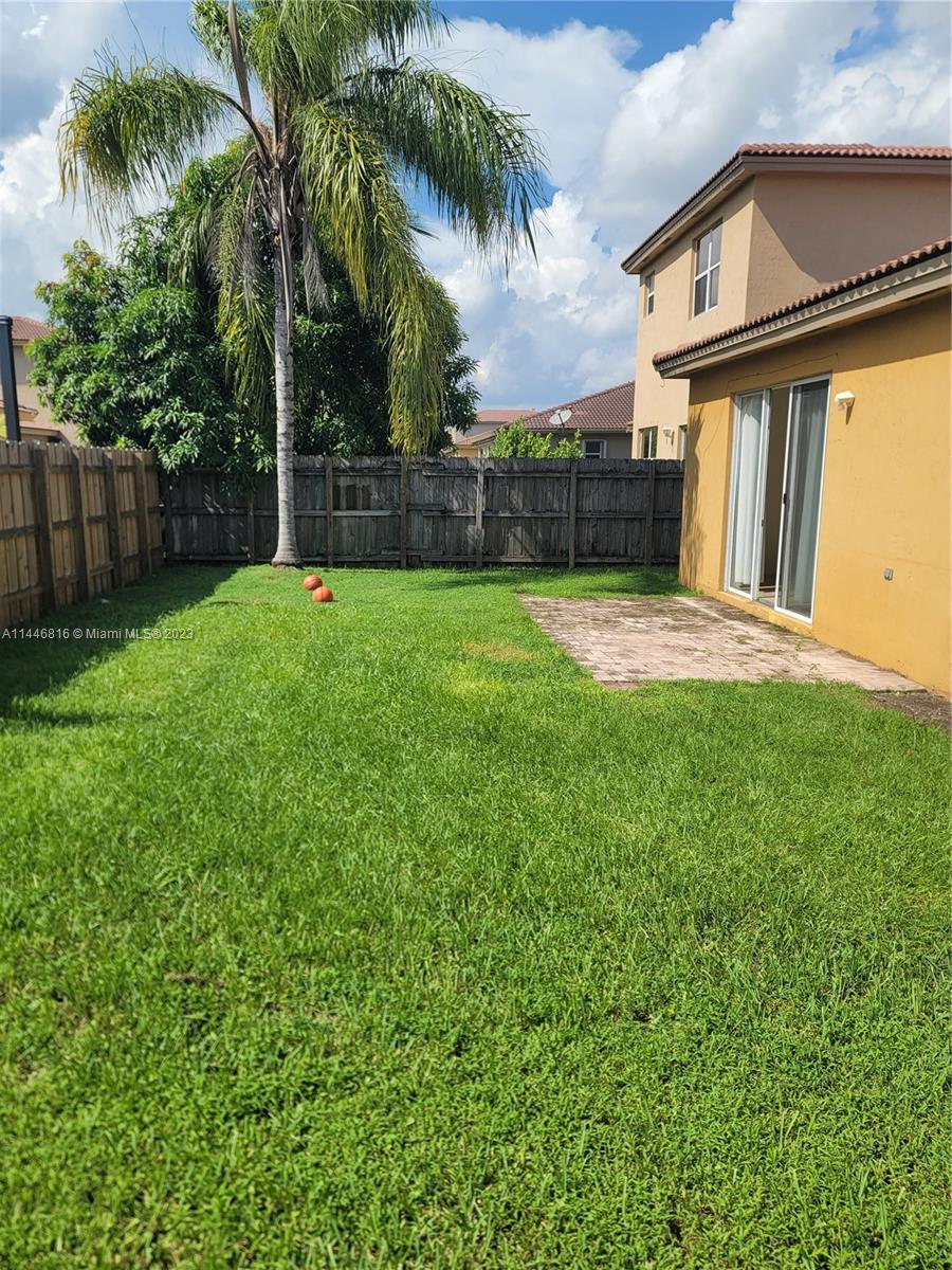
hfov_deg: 54.9
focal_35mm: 25
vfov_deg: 69.4
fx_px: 917
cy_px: 635
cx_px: 476
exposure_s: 1/1096
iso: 20
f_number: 1.8
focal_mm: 7
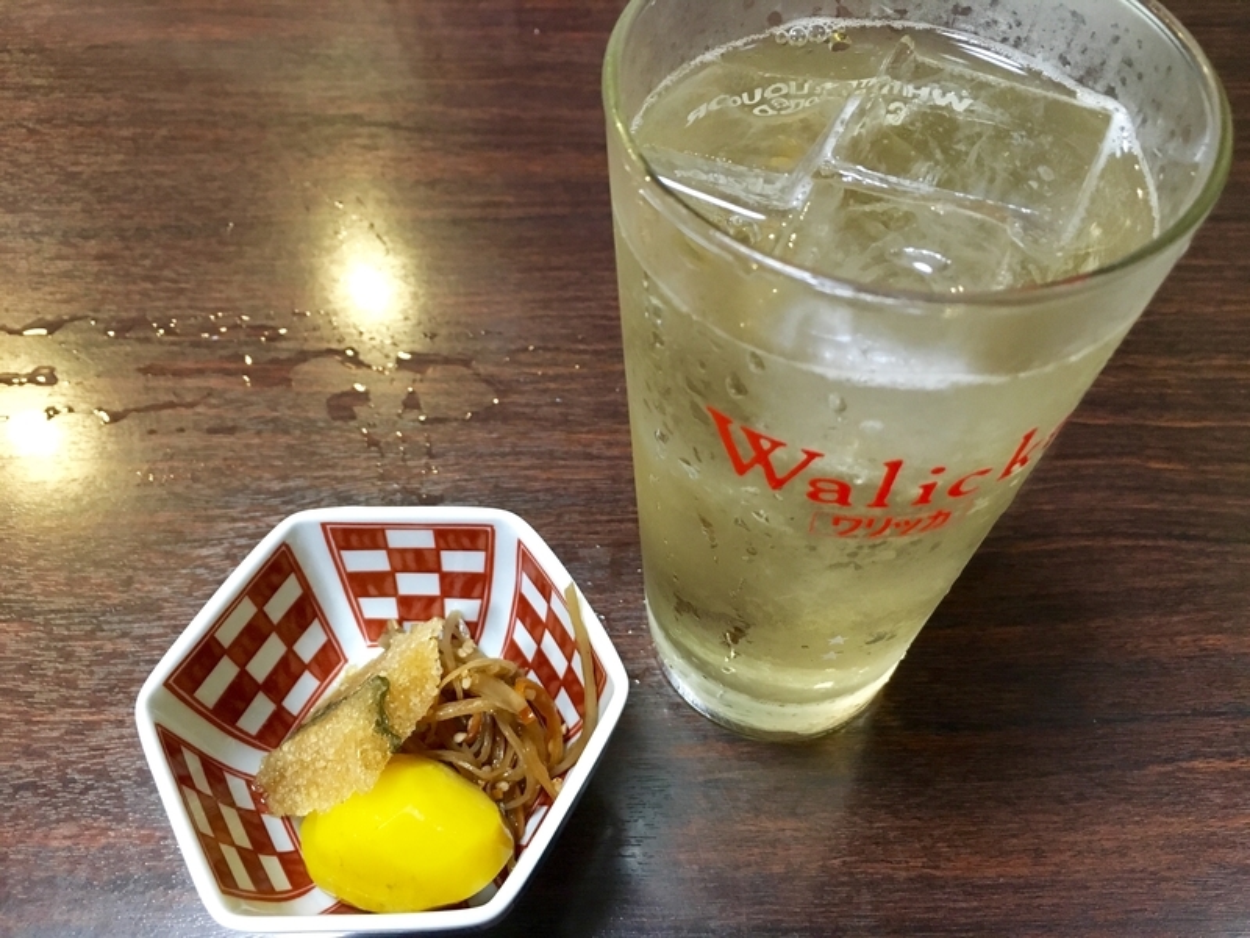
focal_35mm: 29
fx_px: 1047
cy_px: 469
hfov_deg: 61.7
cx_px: 625
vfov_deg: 48.2
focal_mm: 4.15
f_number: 2.2
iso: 200
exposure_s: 1/30
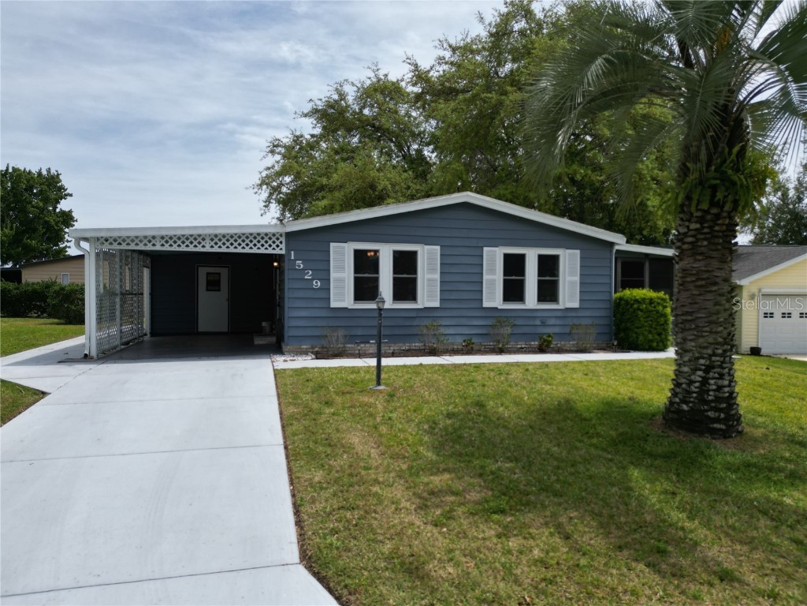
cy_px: 303
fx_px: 560
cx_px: 404
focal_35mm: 24
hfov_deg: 71.6
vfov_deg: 56.8
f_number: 1.7
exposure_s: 1/4000
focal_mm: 6.72
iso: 120
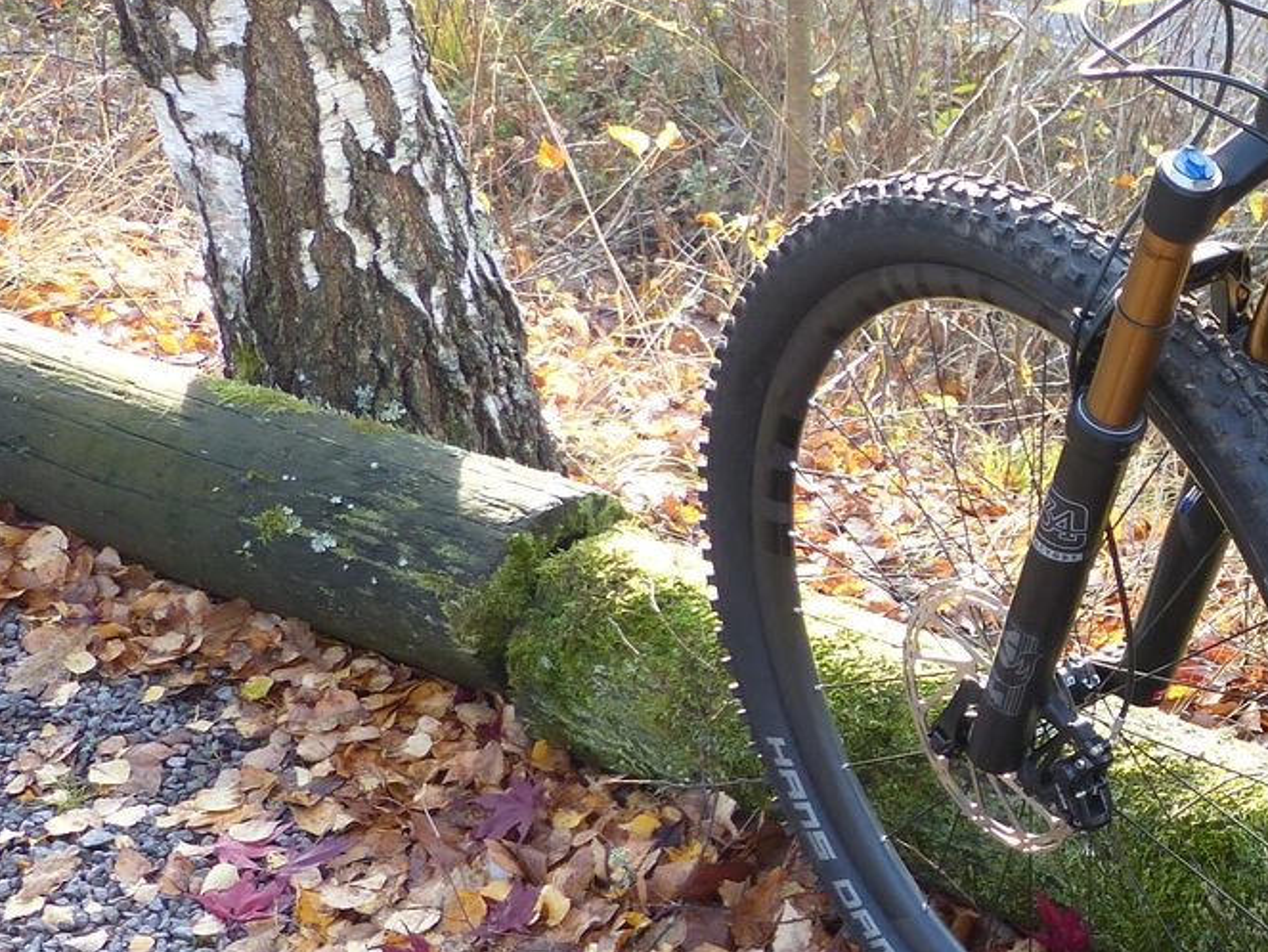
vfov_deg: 17.9
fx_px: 3005
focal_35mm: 82
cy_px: 694
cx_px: 1526
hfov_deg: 22.0
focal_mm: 6.2
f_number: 2.8
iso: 100
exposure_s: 1/80
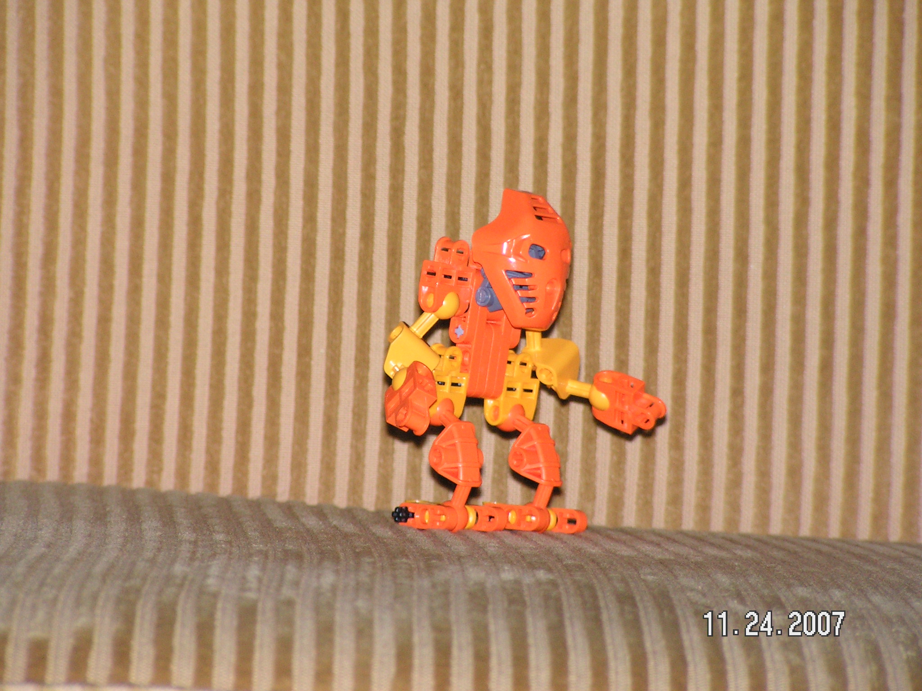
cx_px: 461
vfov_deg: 7.3
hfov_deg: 9.7
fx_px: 5434
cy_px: 346
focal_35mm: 204
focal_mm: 34.1
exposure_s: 1/200
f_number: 3.3
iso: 200
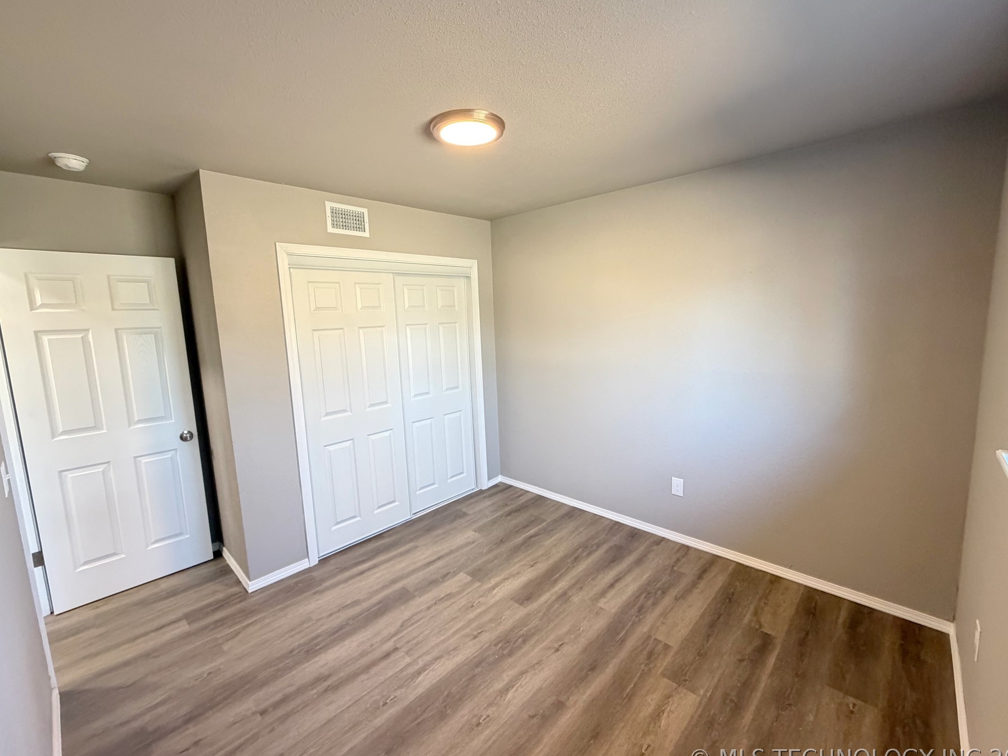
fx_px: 437
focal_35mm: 15
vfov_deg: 81.7
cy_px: 372
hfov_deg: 98.2
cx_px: 513
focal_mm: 2.22
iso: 500
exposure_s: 1/60
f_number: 2.2
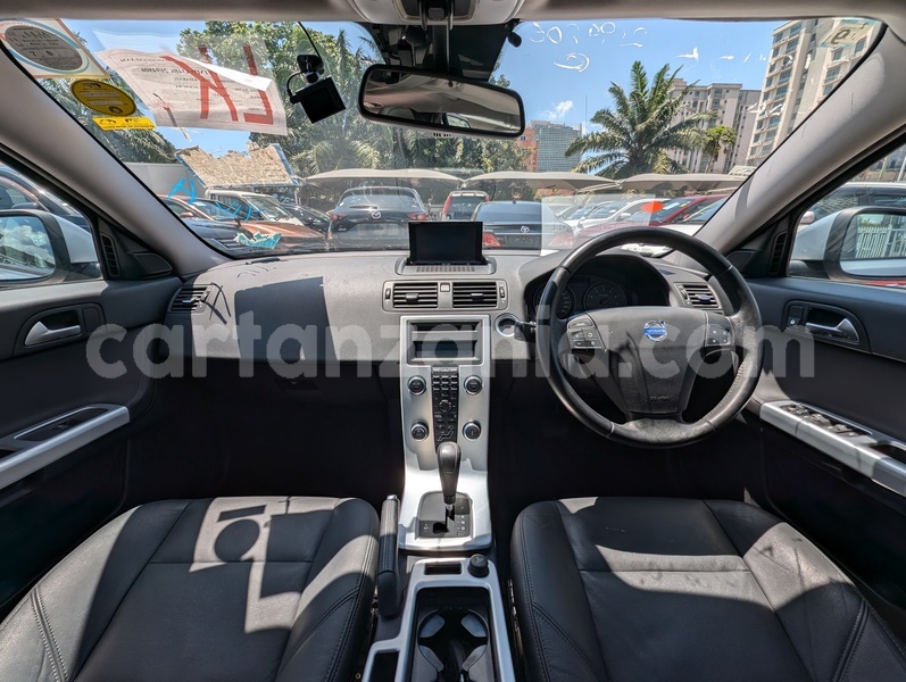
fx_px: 341
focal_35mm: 13
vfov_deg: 90.1
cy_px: 341
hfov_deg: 106.1
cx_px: 453
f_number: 2.2
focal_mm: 1.95
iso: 43
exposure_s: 1/971
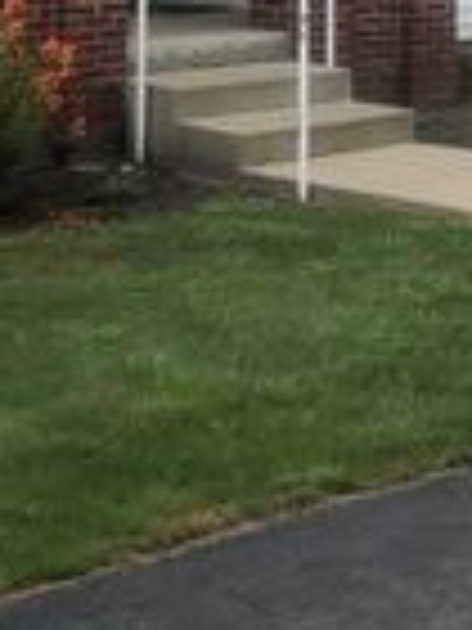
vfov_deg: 14.1
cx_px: 310
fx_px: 2418
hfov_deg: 11.1
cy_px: -232
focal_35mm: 133
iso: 20
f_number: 1.8
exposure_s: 1/1080
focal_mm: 4
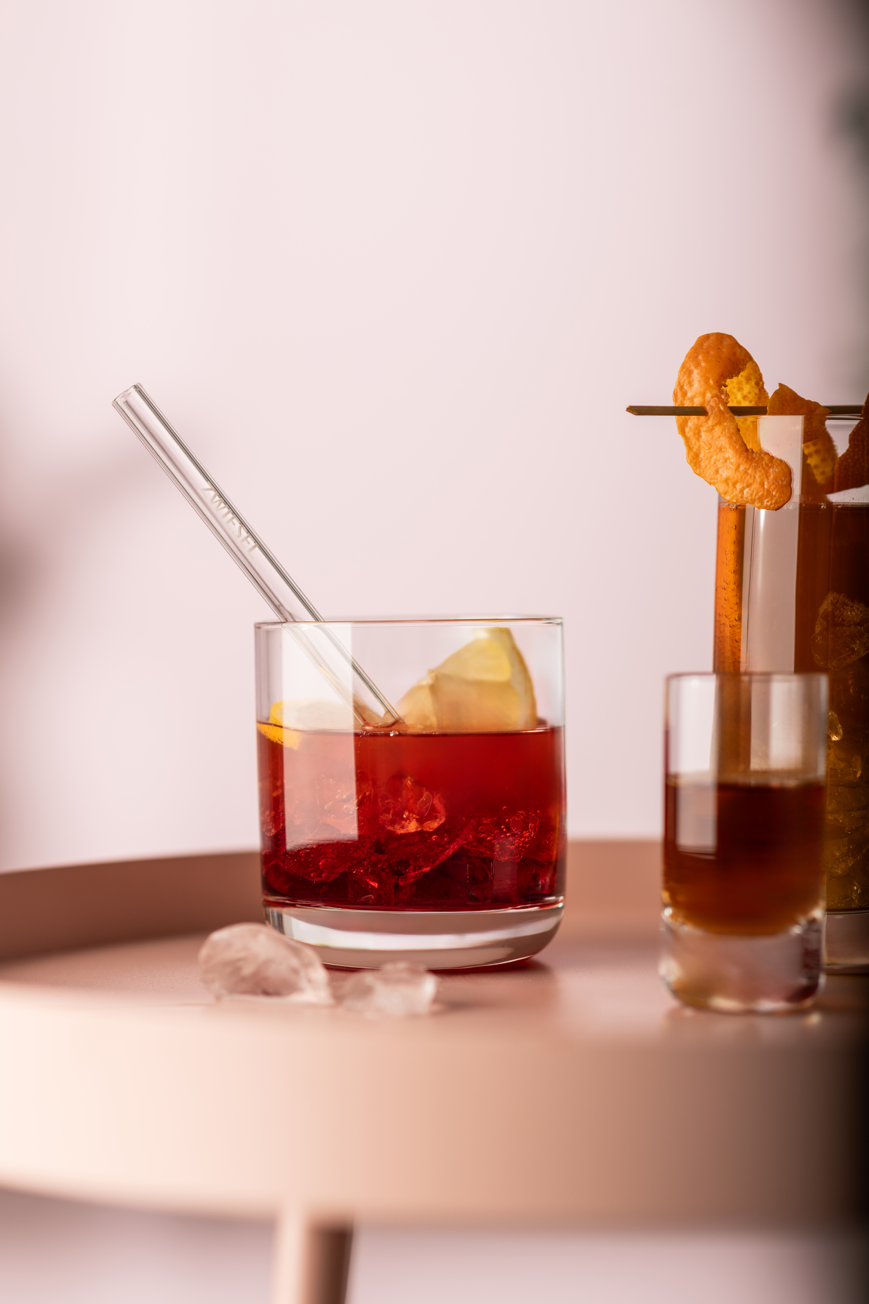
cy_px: 652
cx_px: 434
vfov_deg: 23.9
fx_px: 3077
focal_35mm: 85
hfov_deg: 16.1
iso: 100
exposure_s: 1/250
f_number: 3.2
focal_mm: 85
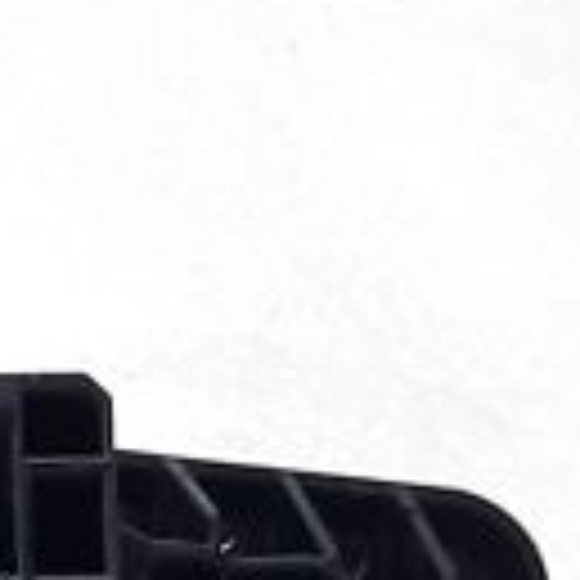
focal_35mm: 206
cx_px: -1142
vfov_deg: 8.5
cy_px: 517
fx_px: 3905
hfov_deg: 7.5
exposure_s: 1/50
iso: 100
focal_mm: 4.6
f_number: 2
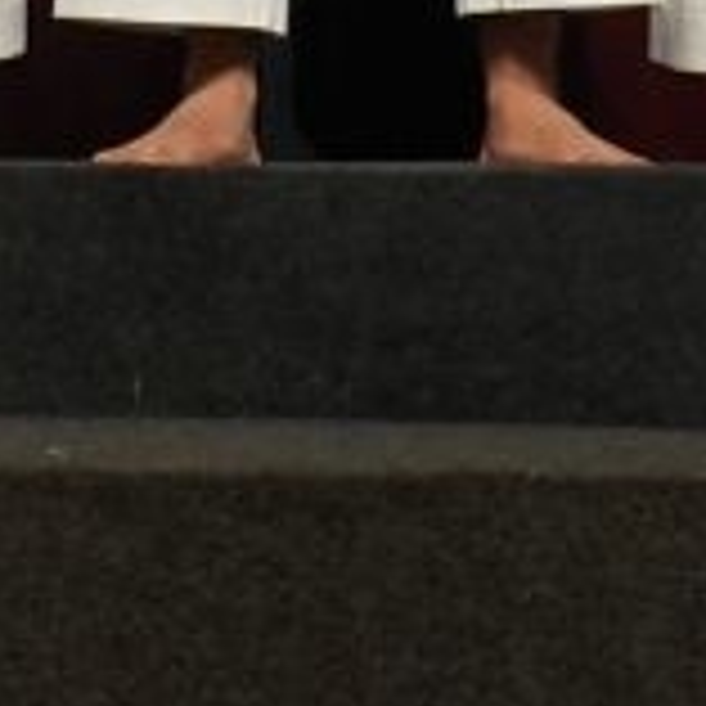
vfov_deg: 5.2
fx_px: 7661
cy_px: -841
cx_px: -459
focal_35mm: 332
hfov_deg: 5.2
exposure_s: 1/250
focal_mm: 34
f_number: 4
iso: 1600
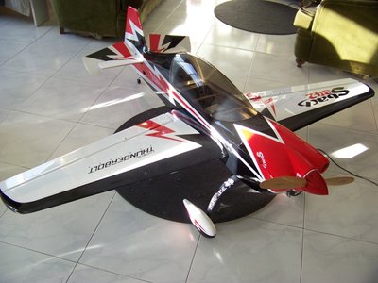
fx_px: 393
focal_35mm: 36
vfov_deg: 39.7
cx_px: 189
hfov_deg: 51.4
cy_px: 142
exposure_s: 1/40
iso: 64
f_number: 2.8
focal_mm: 5.85
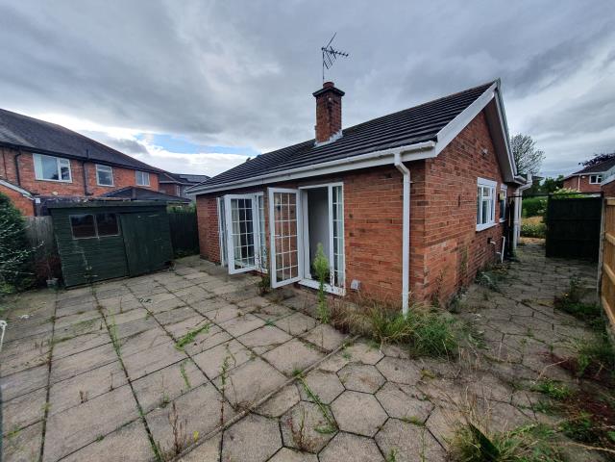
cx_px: 308
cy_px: 231
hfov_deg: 106.2
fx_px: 231
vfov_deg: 89.9
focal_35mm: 13
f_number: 2.2
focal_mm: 1.8
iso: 50
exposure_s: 1/325
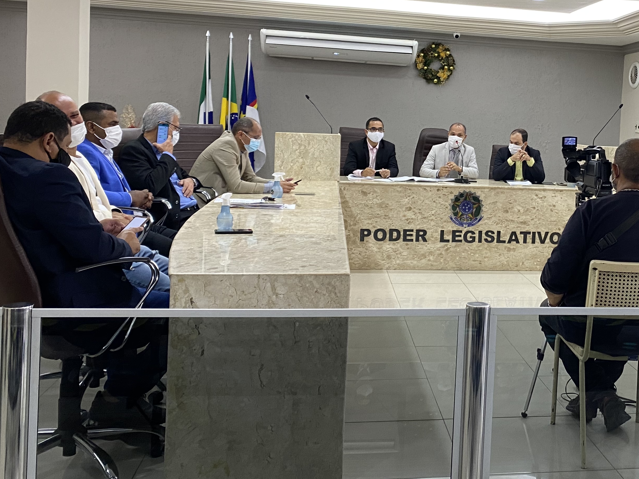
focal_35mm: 43
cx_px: 493
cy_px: 172
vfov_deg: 33.4
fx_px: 794
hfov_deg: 42.3
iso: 125
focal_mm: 4.25
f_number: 1.8
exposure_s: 1/60
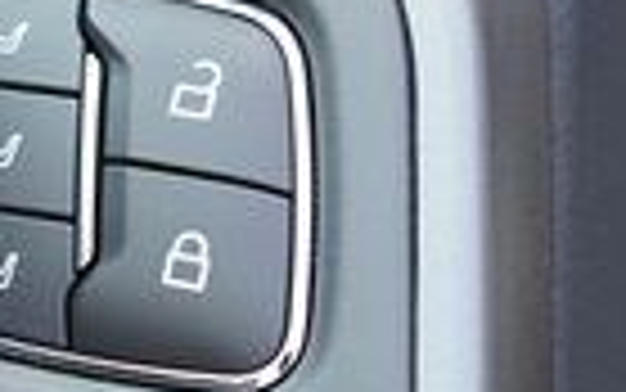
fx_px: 3277
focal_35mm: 192
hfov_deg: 10.8
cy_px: 219
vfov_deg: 6.8
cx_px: -5
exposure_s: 1/60
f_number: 4.5
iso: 100
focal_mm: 41
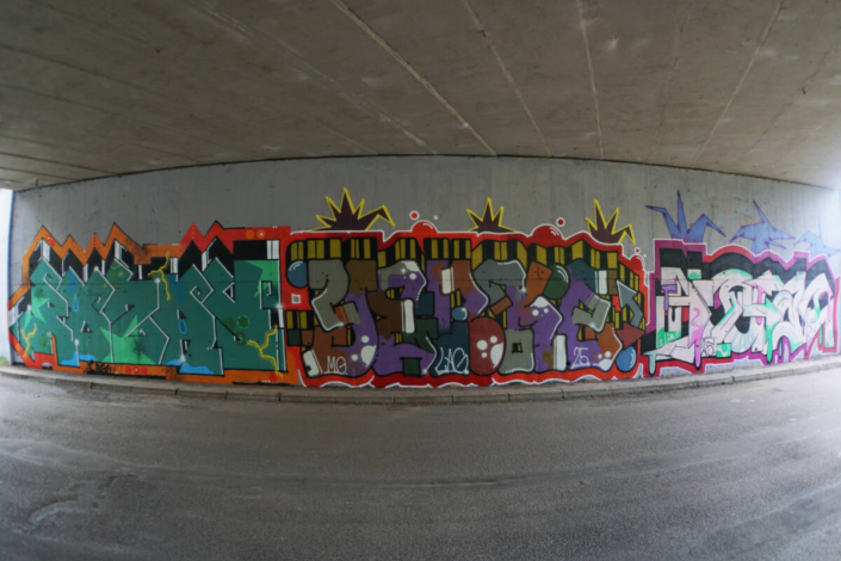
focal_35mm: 30
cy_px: 280
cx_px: 420
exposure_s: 1/60
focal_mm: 20
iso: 100
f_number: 3.5
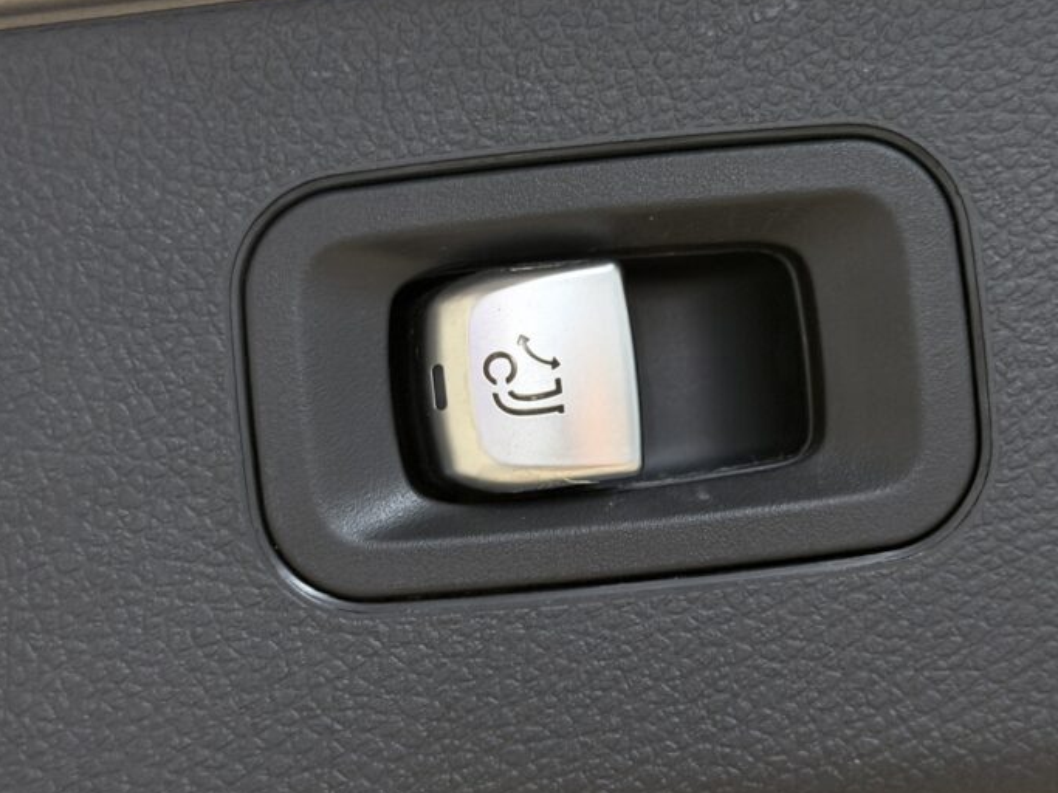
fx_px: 2200
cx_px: 612
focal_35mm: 72
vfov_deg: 20.4
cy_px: 381
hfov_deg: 27.0
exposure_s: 1/50
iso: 125
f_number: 1.78
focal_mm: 6.76
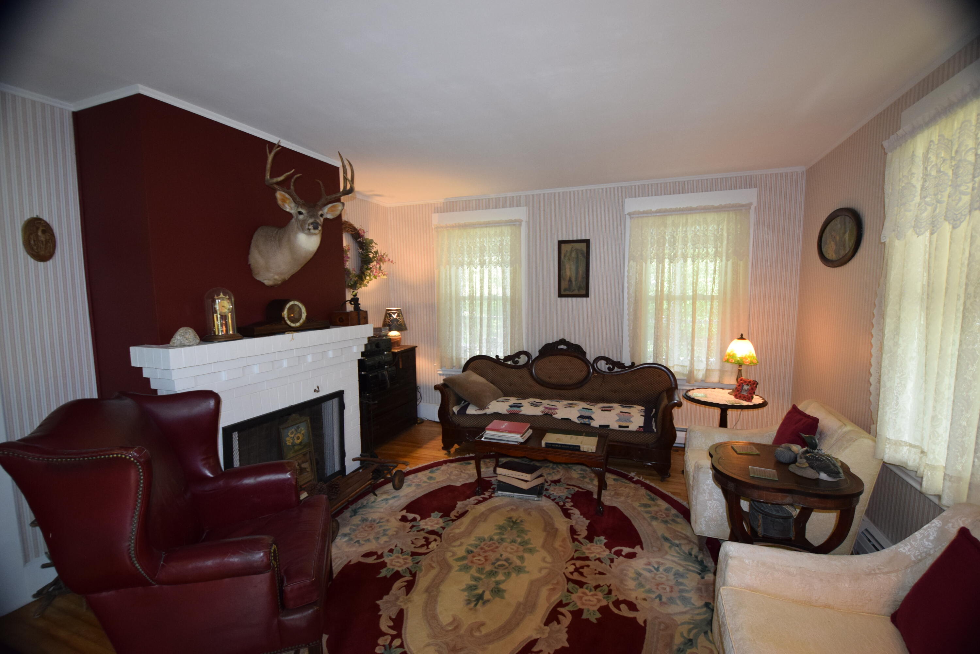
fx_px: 408
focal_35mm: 15
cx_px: 490
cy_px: 327
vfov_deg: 77.3
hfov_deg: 100.4
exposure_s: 1/60
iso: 1400
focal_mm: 10
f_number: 3.5
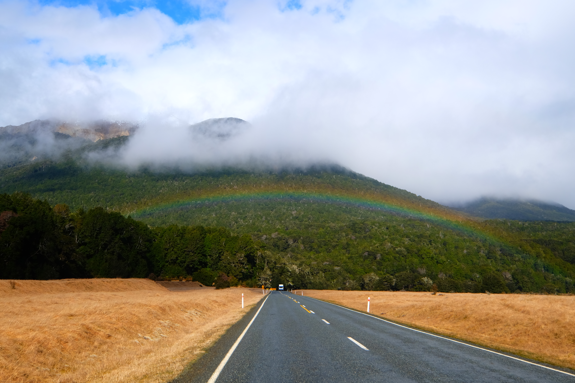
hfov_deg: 53.1
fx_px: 575
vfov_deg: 36.9
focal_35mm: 36
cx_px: 288
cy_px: 192
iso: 200
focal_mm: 24
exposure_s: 1/350
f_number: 9
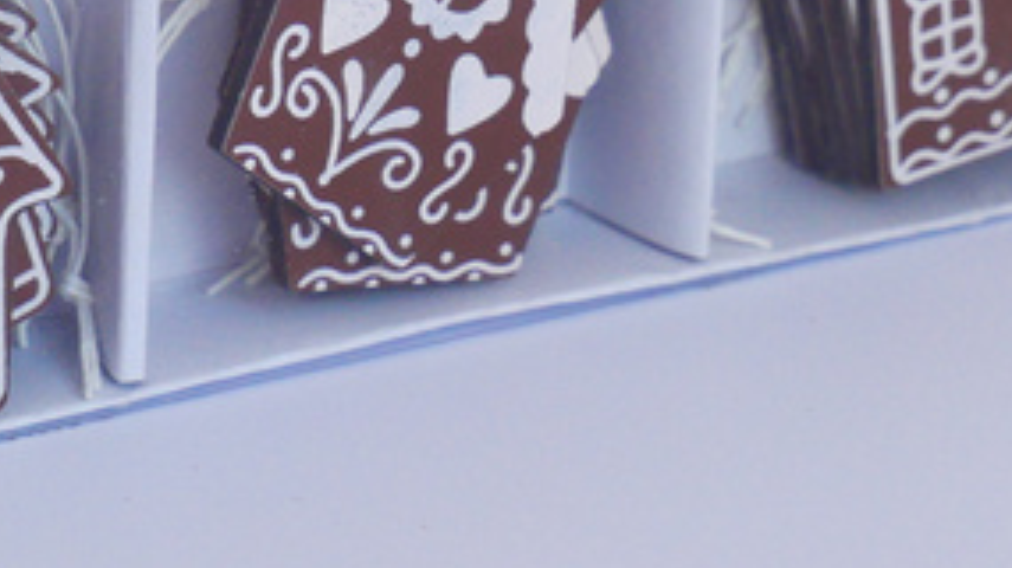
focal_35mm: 275
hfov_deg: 7.8
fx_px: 7376
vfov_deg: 4.4
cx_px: 355
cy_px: 103
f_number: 7.1
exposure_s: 1/160
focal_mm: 60
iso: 800
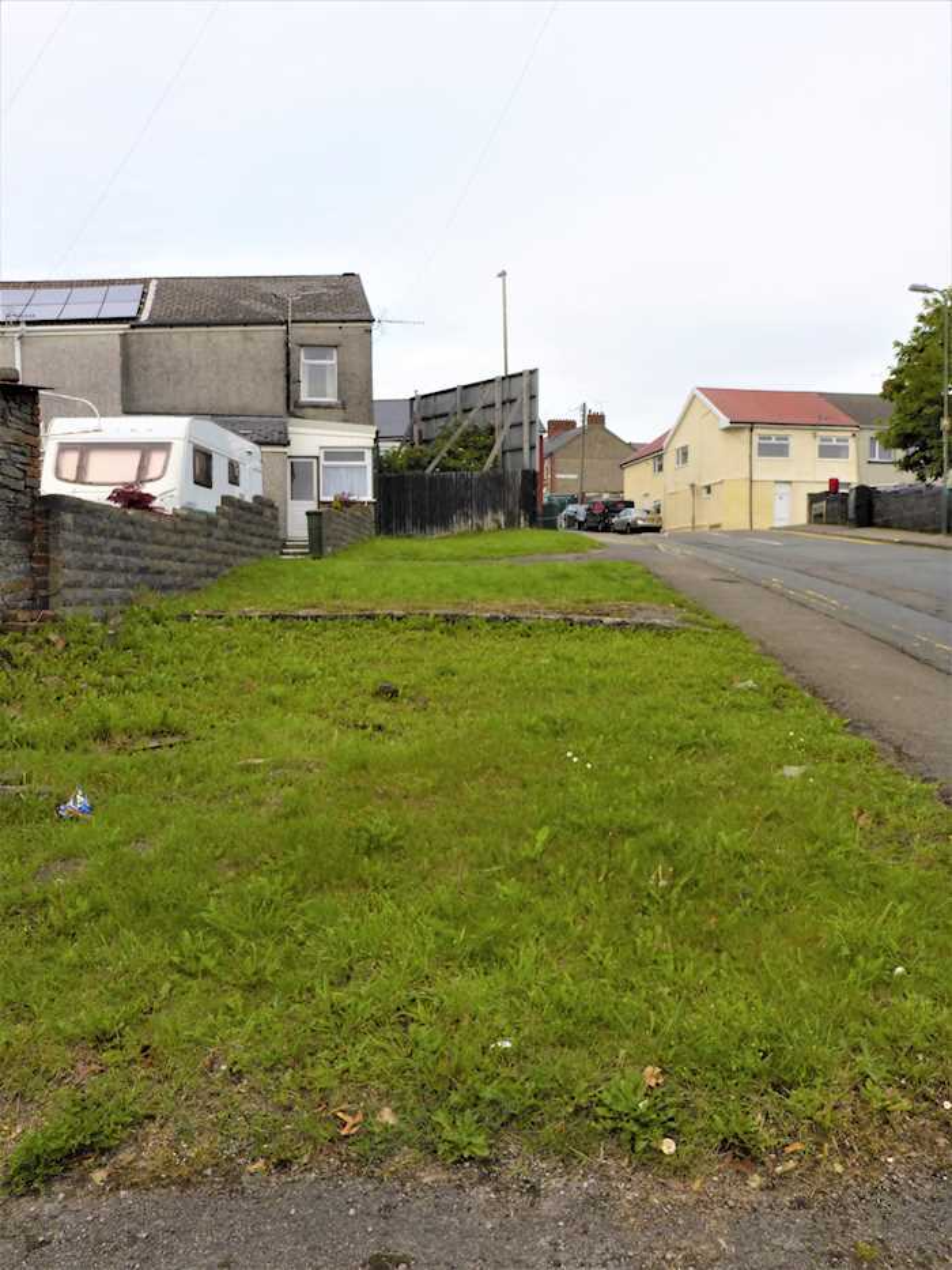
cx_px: 476
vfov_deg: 63.4
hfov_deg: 49.8
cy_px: 635
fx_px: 1026
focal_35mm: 28
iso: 80
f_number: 3.3
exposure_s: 1/320
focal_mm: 4.9
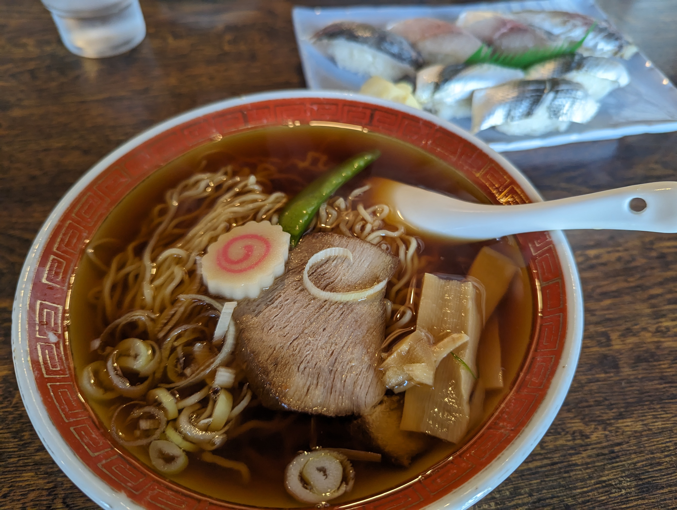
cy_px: 255
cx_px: 338
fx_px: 470
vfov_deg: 56.9
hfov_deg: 71.5
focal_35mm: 24
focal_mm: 6.81
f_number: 1.85
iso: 421
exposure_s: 1/172
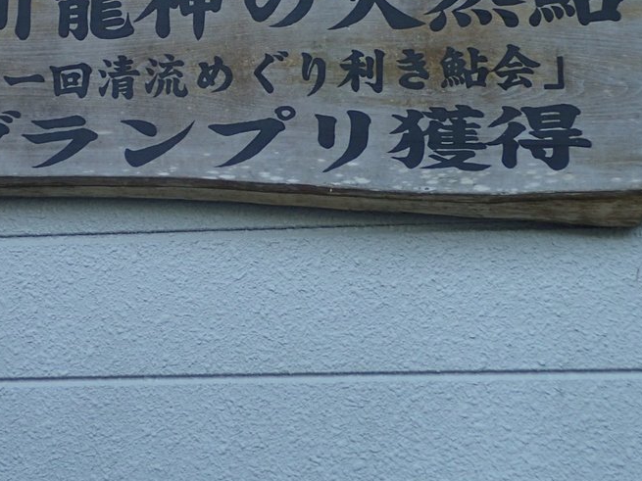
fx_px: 1558
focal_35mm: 84
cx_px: 145
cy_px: 96
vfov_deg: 17.4
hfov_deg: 23.0
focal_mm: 7.86
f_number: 2.9
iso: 100
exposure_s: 1/100
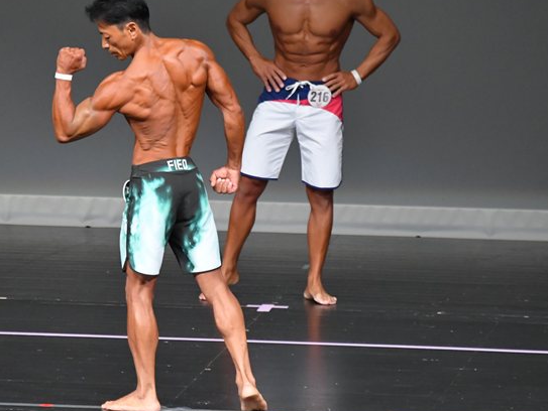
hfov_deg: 3.9
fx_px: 8142
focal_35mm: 514
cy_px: 215
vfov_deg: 2.9
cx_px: 179
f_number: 5.6
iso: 5000
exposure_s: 1/400
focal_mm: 250
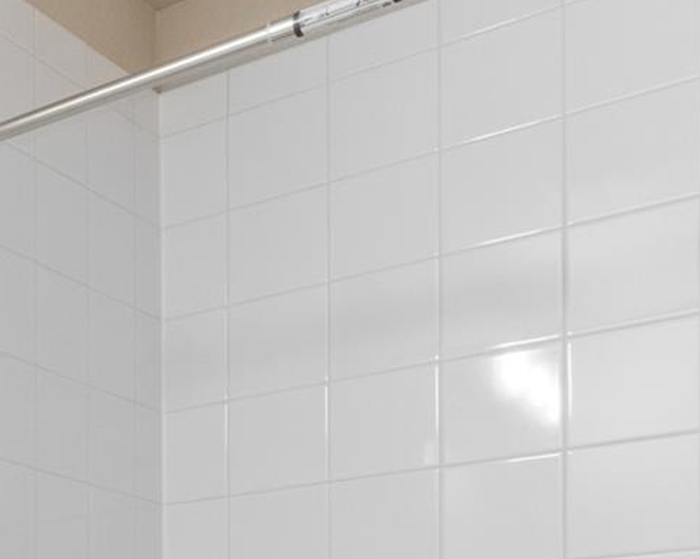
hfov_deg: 22.6
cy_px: 895
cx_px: -410
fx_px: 1345
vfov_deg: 19.6
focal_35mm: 65
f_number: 9
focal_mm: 11
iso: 500
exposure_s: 1/8
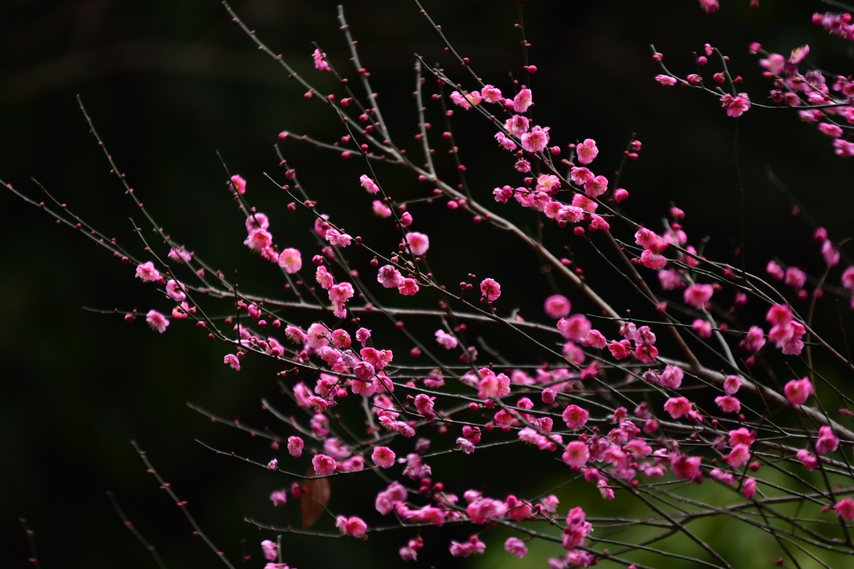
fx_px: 7116
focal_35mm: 300
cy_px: 284
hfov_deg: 6.9
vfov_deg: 4.6
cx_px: 427
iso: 500
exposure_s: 1/1000
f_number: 2.8
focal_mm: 200
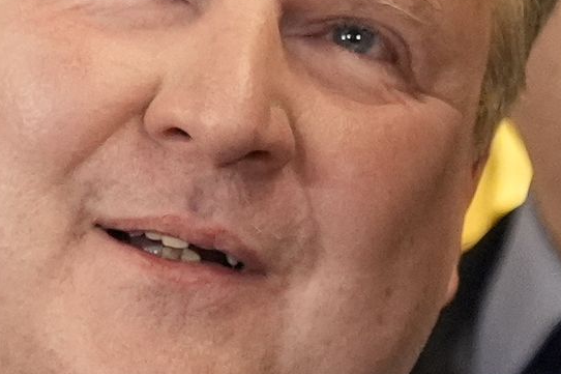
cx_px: -27
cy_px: 603
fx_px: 6667
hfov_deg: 4.8
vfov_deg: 3.2
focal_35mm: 428
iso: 5000
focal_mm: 58
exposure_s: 1/320
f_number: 2.8
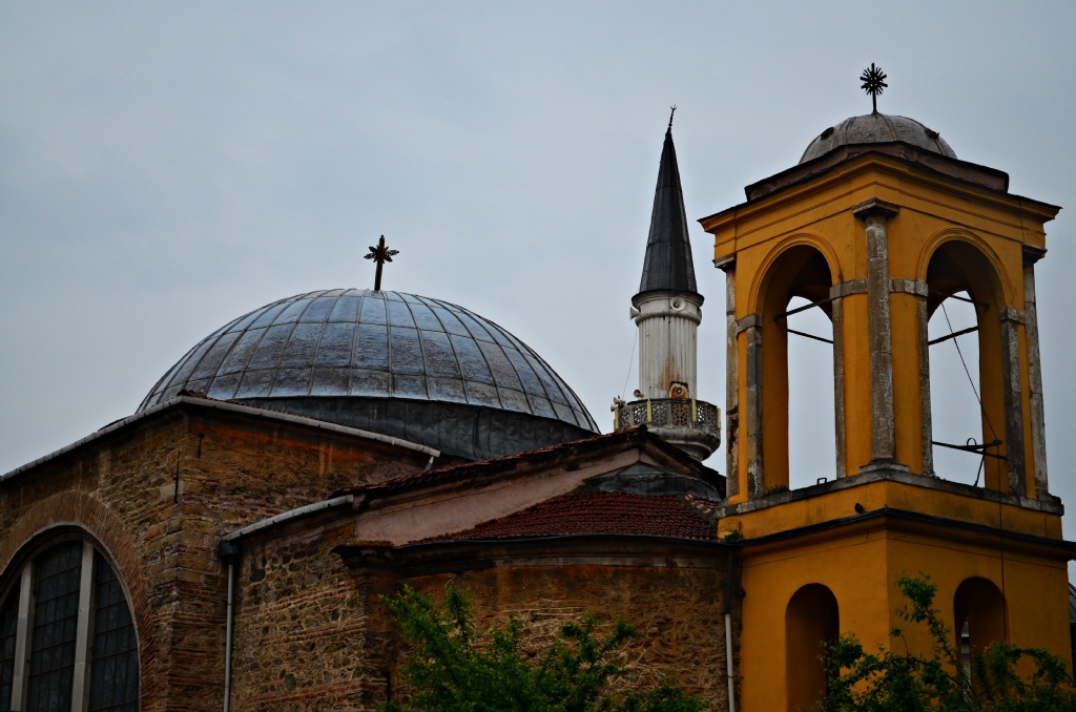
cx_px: 538
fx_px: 2147
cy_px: 356
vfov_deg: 18.8
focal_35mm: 72
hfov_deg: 28.1
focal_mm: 48
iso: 320
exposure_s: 1/800
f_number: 5.6
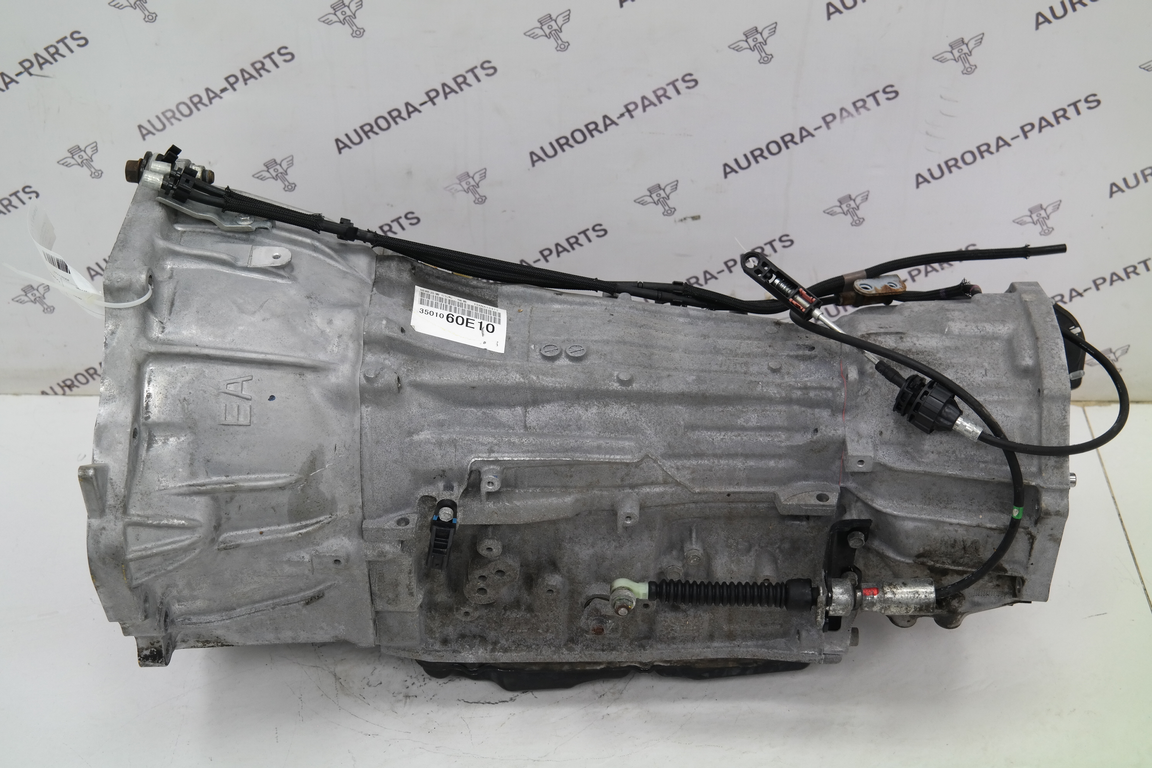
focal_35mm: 50
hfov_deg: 39.6
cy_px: 384
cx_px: 576
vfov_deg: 27.0
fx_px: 1600
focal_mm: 33
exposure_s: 1/60
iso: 400
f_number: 4.5
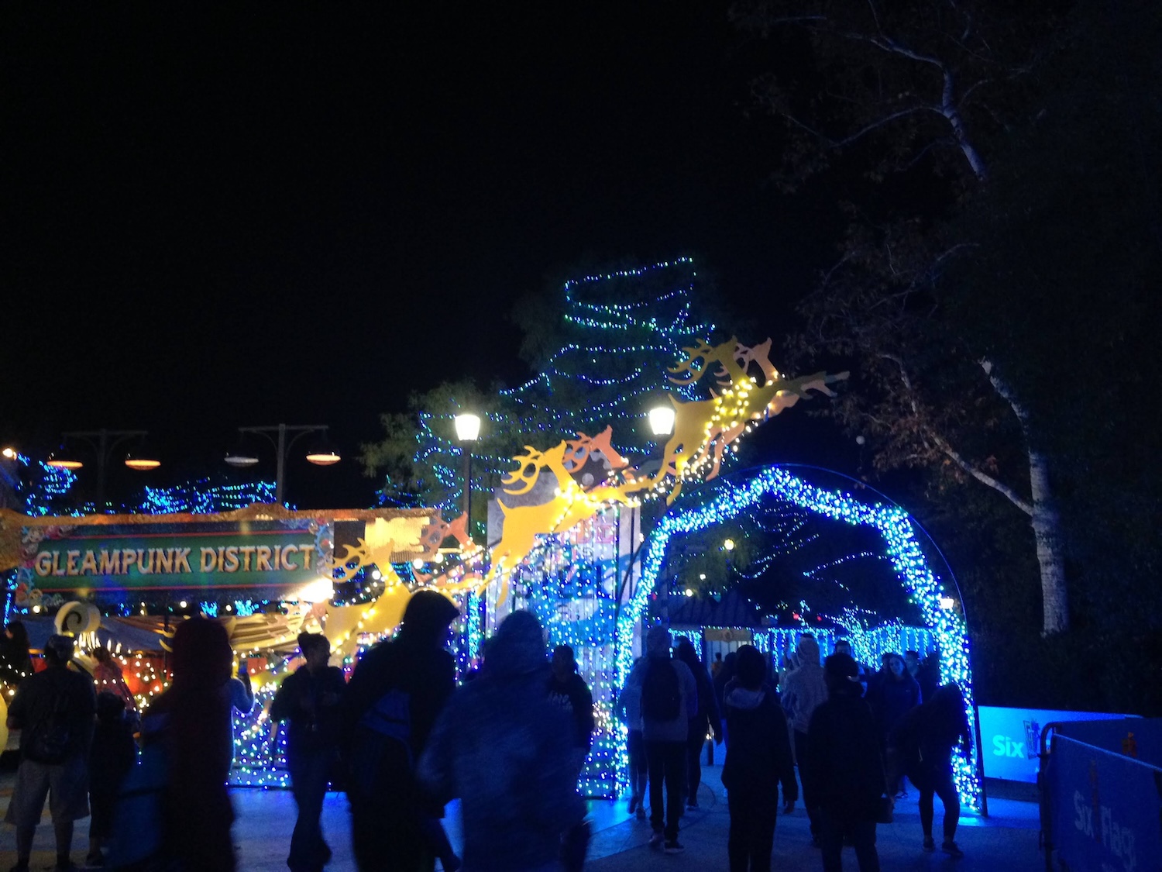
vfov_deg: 42.9
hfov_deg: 55.4
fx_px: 1108
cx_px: 581
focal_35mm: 33
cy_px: 436
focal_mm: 4.12
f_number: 2.4
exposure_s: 1/20
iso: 400
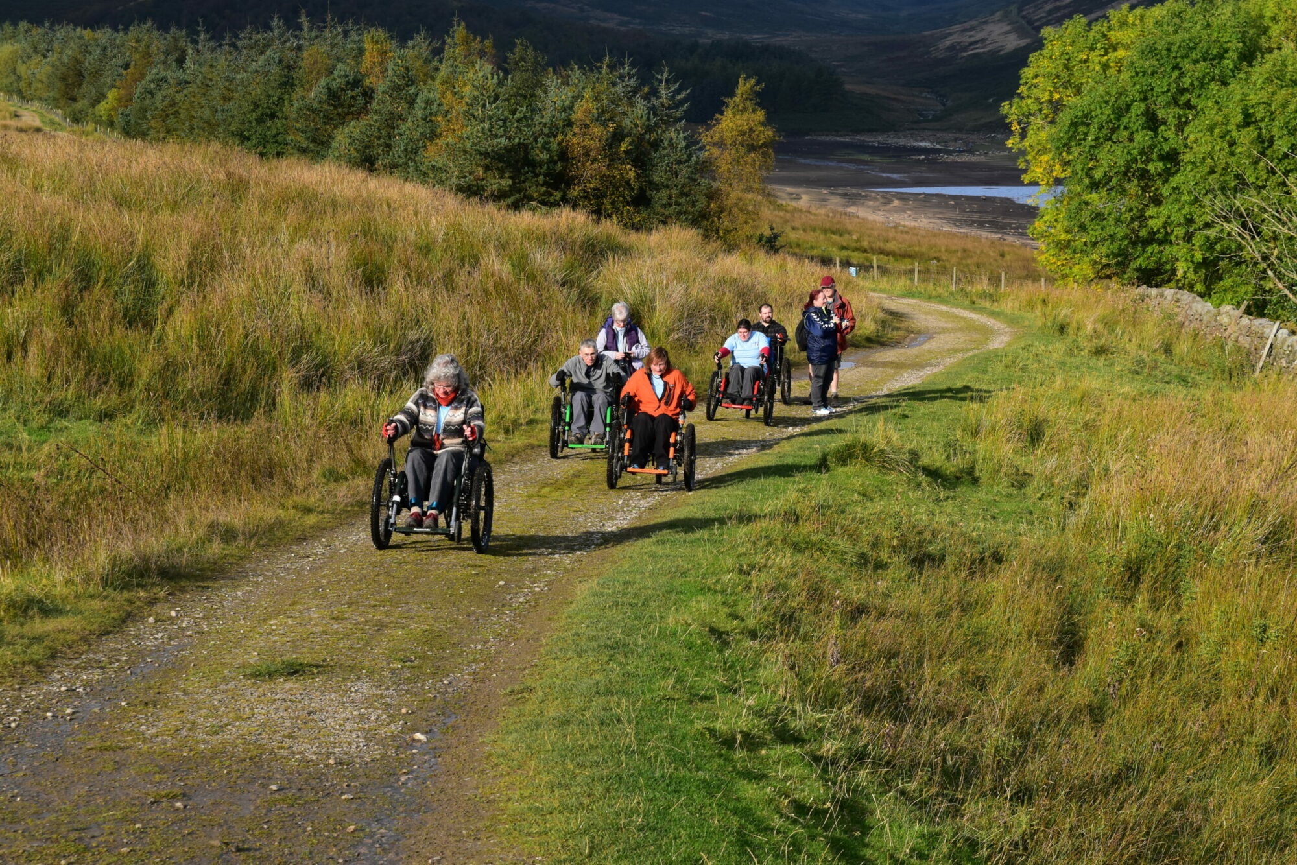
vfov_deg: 16.6
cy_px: 432
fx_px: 2973
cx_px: 648
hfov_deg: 24.6
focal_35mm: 82
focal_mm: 55
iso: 400
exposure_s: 1/320
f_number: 10
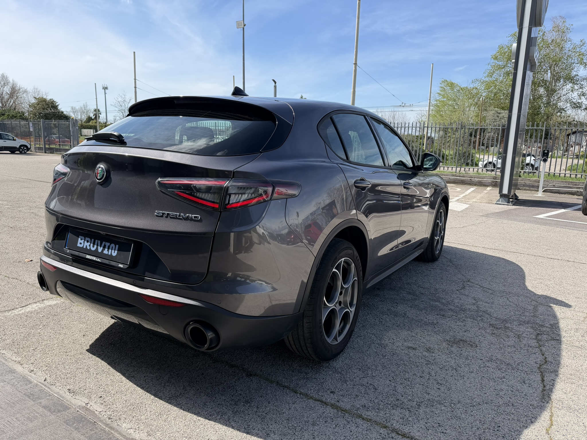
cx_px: 294
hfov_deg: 71.6
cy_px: 220
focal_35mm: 24
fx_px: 407
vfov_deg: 56.8
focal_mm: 6.76
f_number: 1.78
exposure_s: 1/3279
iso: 80
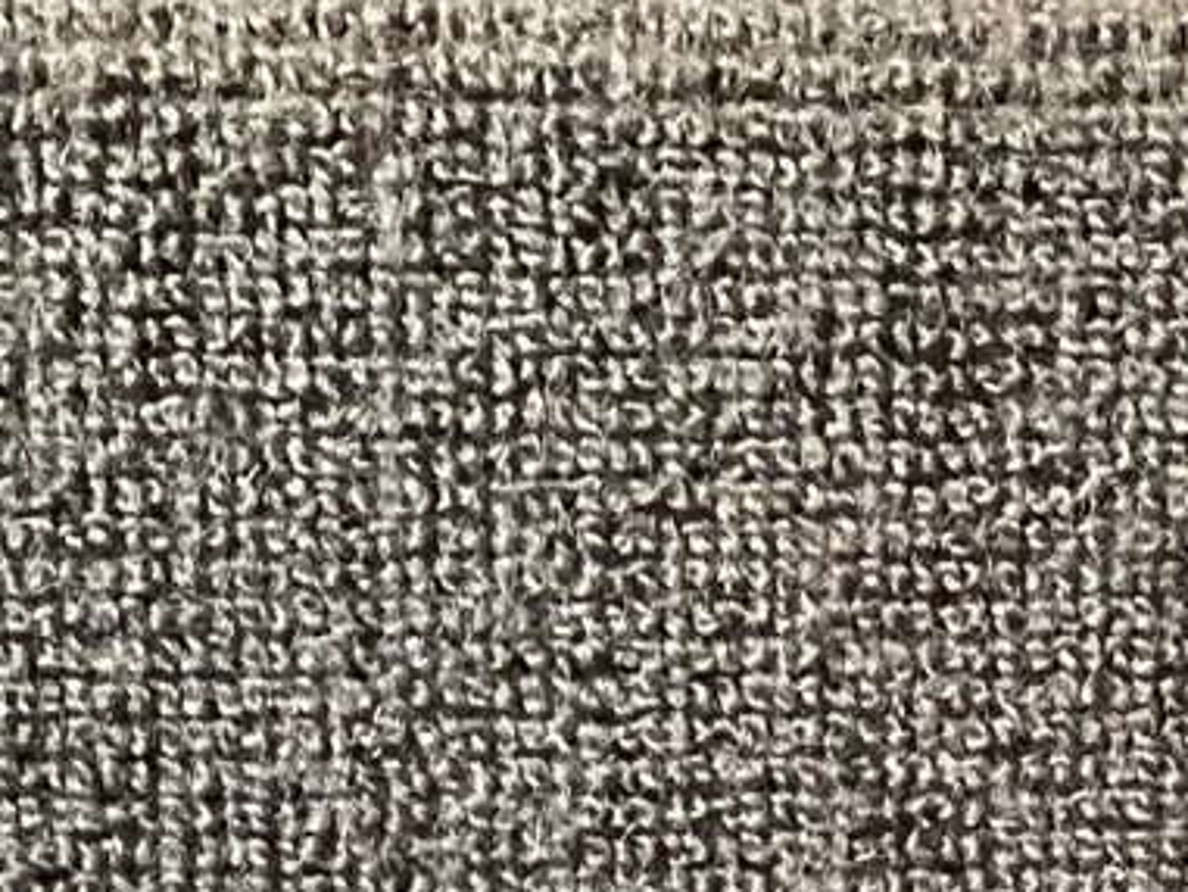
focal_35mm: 123
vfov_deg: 11.6
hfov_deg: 15.9
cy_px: 1308
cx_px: 940
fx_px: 4223
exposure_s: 1/30
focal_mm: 3.3
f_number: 2.4
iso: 400
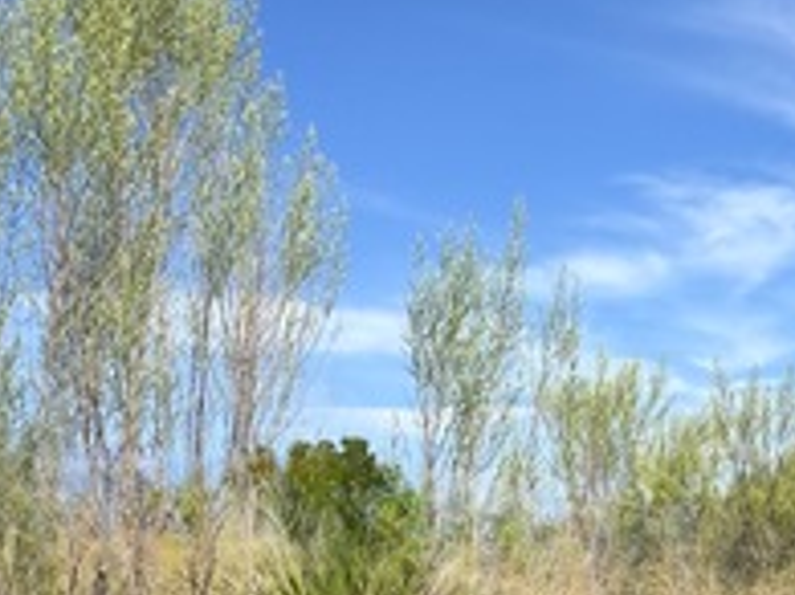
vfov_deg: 30.6
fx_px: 1056
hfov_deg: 37.1
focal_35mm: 46
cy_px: 489
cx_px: 791
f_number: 2.2
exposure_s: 1/1976
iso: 50
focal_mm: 2.22
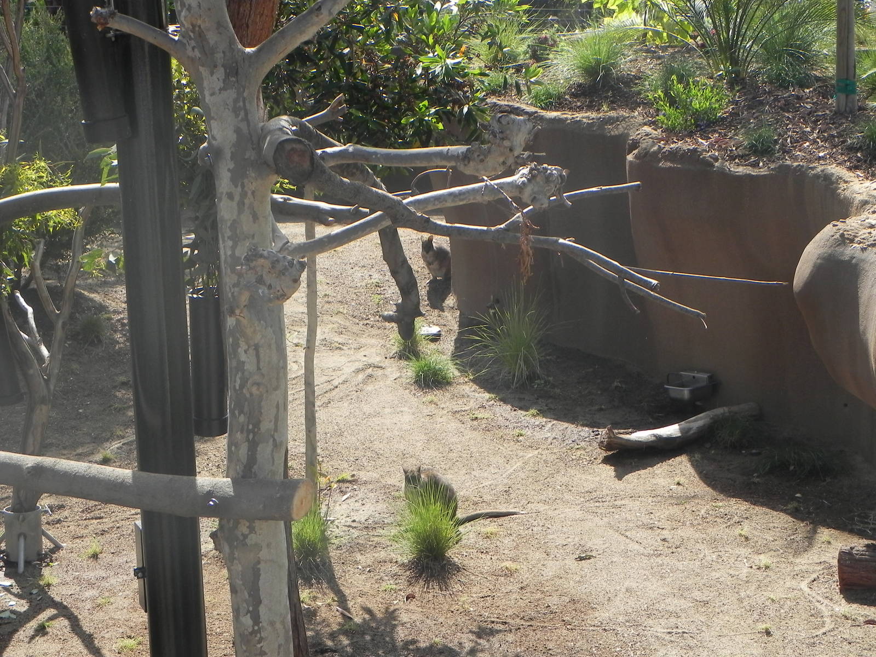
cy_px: 328
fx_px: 1898
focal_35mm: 75
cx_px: 438
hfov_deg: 26.0
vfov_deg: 19.6
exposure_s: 1/285
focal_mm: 13.4
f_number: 5.6
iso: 160
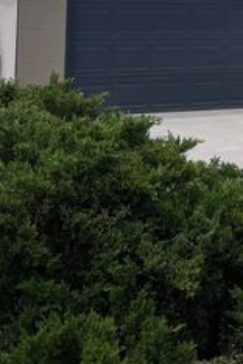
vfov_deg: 24.1
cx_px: 260
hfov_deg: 17.2
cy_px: -61
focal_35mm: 77
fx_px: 780
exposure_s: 1/7463
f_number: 1.5
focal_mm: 5.7
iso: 50
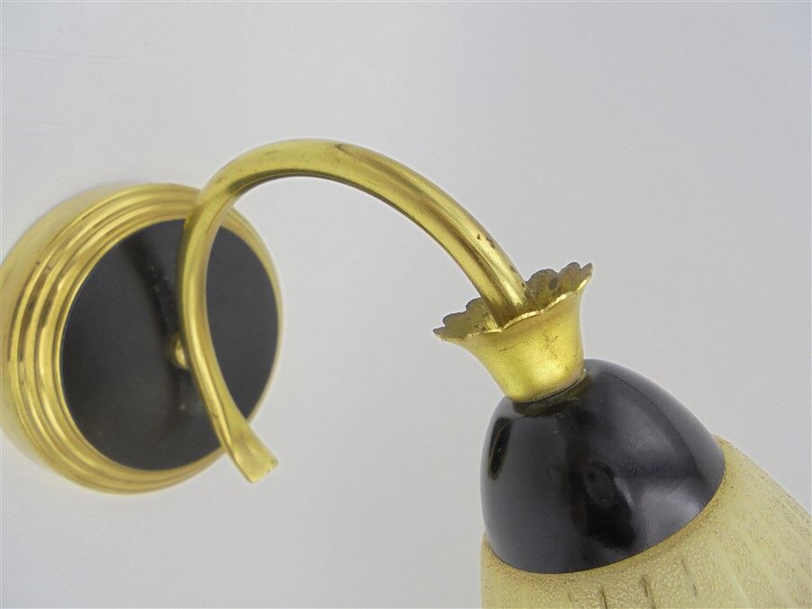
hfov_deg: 67.3
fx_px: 610
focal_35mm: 26
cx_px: 406
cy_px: 304
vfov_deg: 53.1
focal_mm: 4.6
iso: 100
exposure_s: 1/50
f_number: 3.5
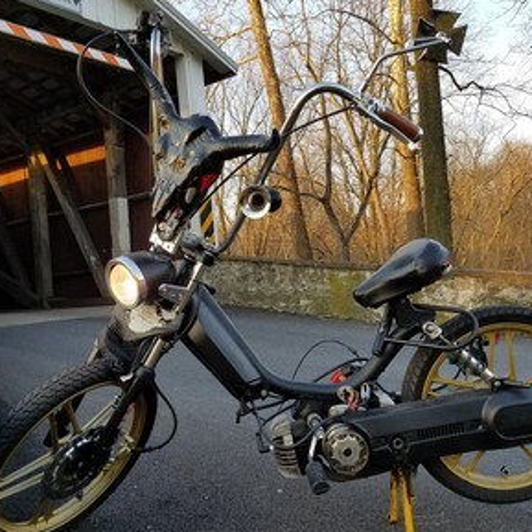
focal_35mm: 33
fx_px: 574
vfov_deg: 49.7
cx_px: 269
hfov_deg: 49.7
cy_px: 267
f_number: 1.7
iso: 50
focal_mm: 4.25
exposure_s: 1/268
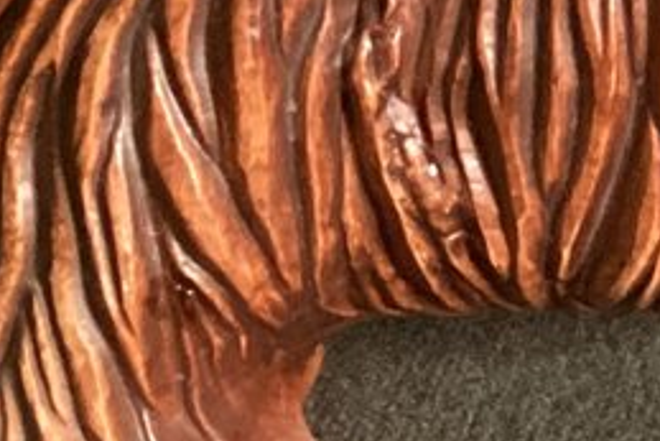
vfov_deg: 7.1
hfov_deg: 10.1
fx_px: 3448
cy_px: -373
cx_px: 1354
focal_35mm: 188
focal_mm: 3.3
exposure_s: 1/40
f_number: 2.4
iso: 400
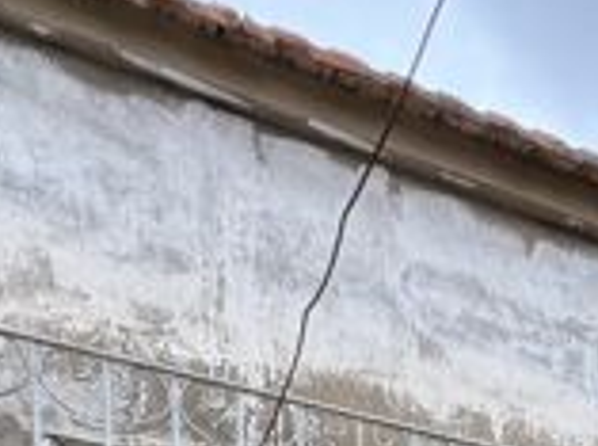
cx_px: 828
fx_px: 1086
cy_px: 983
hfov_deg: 25.4
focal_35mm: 63
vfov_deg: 15.8
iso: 40
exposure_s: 1/293
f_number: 2.2
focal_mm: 2.22
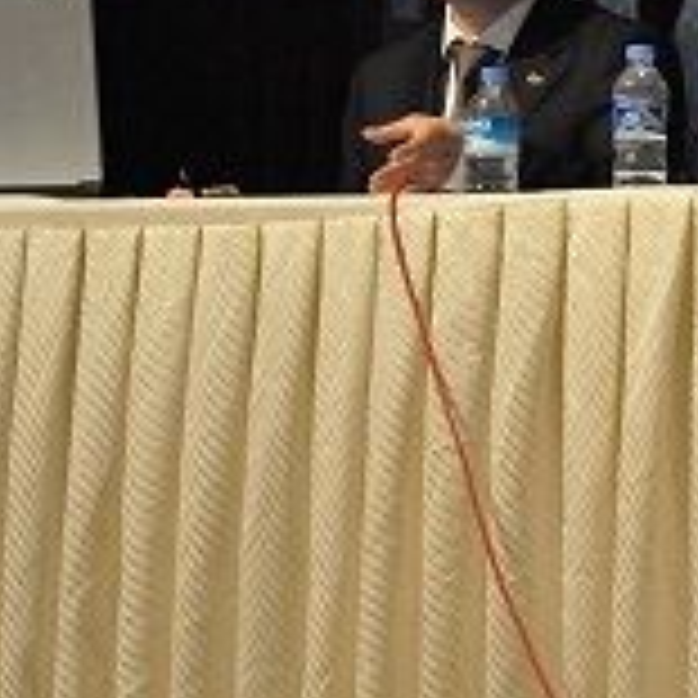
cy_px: 146
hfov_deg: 4.7
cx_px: 669
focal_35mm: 370
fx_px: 8445
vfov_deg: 4.7
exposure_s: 1/60
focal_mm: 105
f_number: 5.6
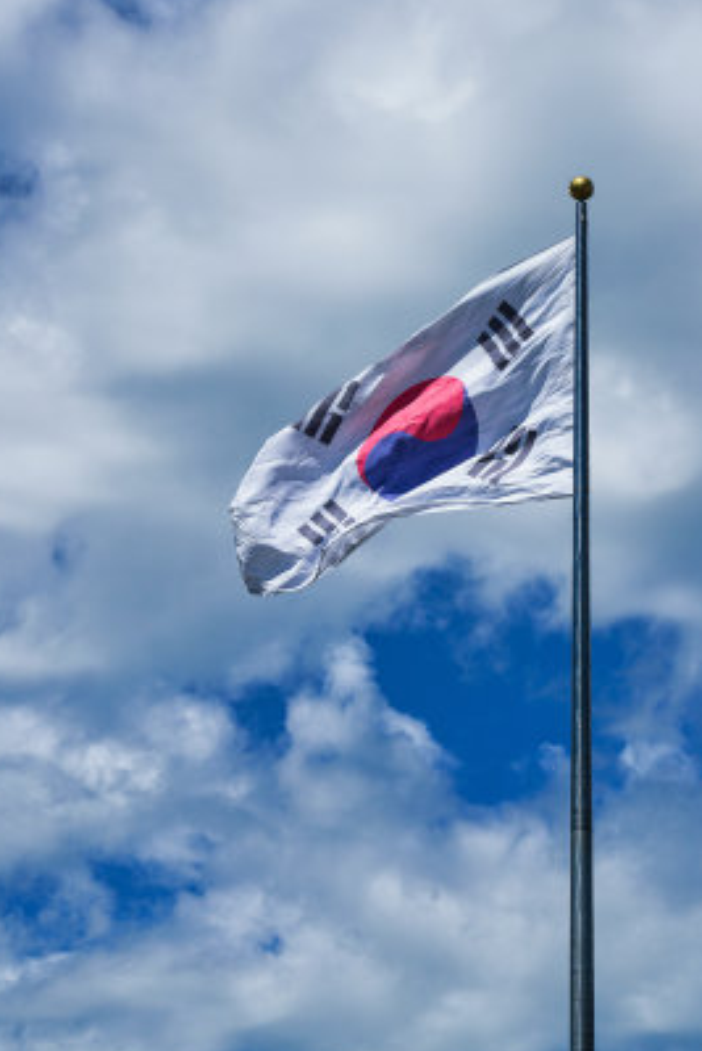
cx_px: 479
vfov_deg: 19.1
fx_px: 3127
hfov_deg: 12.8
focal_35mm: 107
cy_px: 397
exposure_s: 1/200
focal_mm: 70
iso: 50
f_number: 13
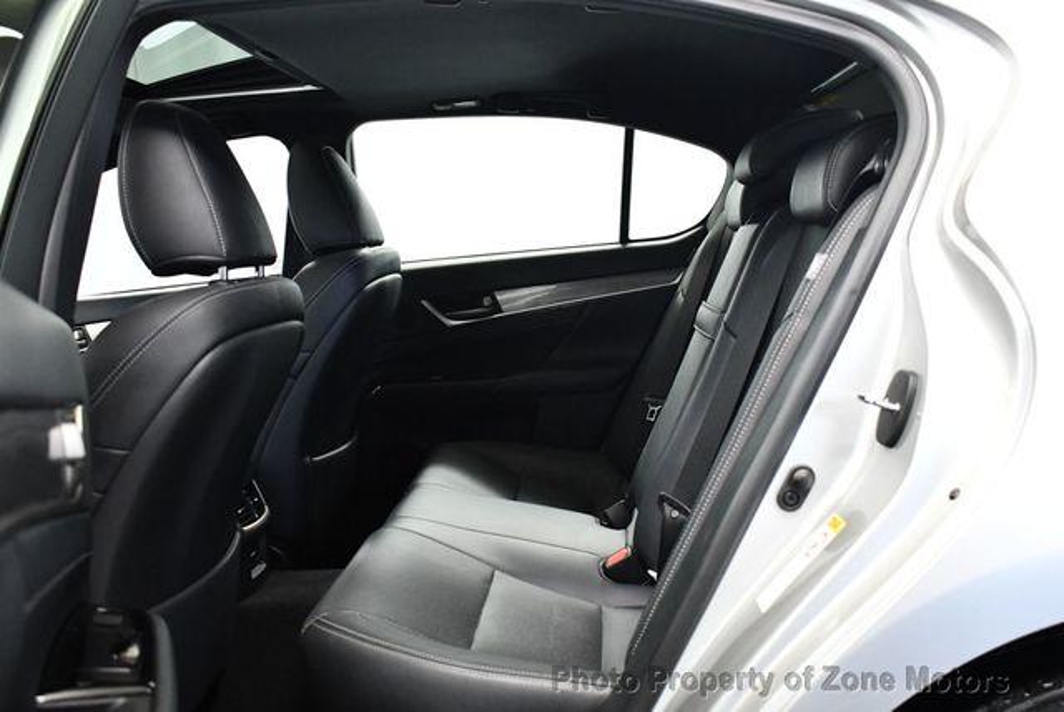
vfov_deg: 36.9
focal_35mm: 36
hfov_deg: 53.1
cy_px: 356
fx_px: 1065
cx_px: 532
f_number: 3.5
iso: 3200
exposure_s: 1/100
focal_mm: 18
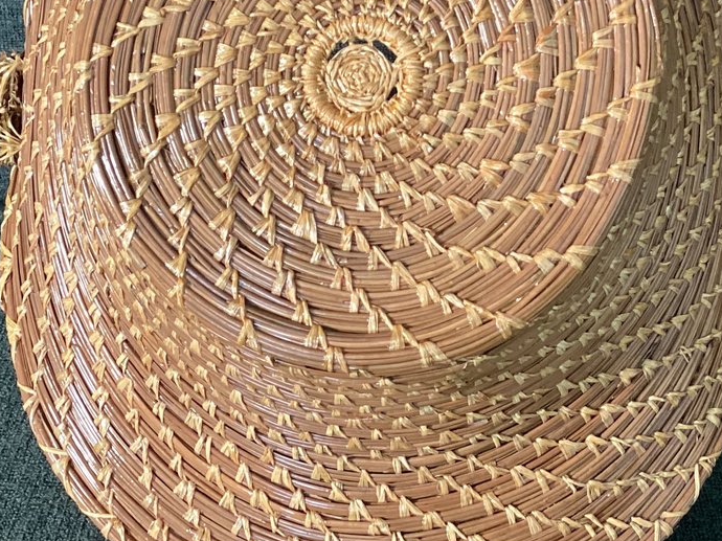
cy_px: 108
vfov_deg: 21.3
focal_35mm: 68
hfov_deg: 28.5
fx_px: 1418
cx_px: 403
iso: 250
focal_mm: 3.3
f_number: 2.4
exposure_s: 1/40
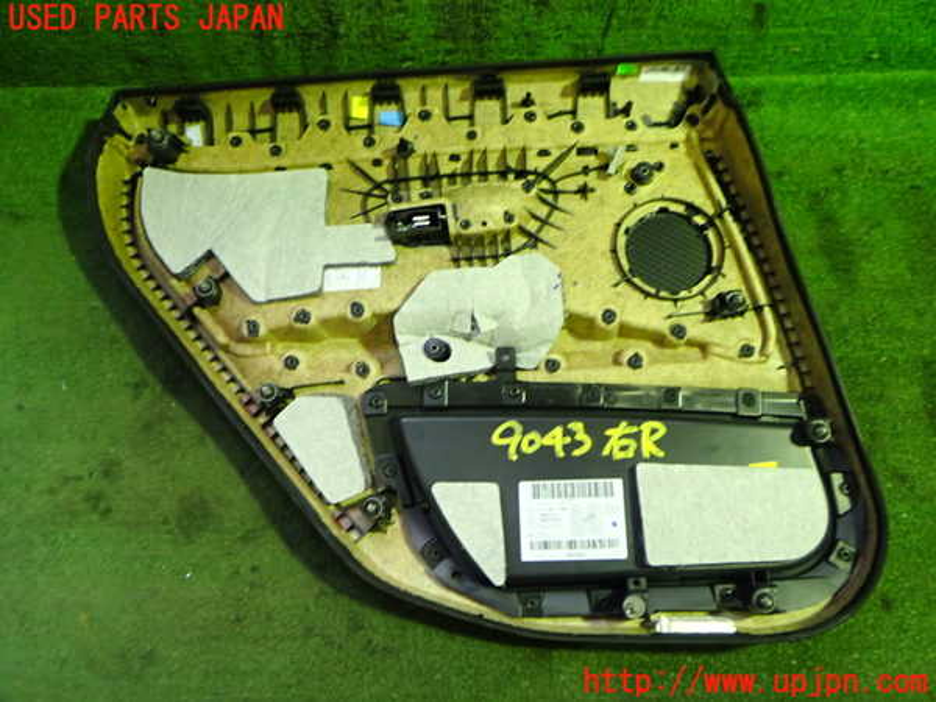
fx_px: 811
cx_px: 468
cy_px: 351
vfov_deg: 46.8
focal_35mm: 30
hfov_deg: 60.0
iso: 320
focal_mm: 5.5
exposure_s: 1/40
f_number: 2.3
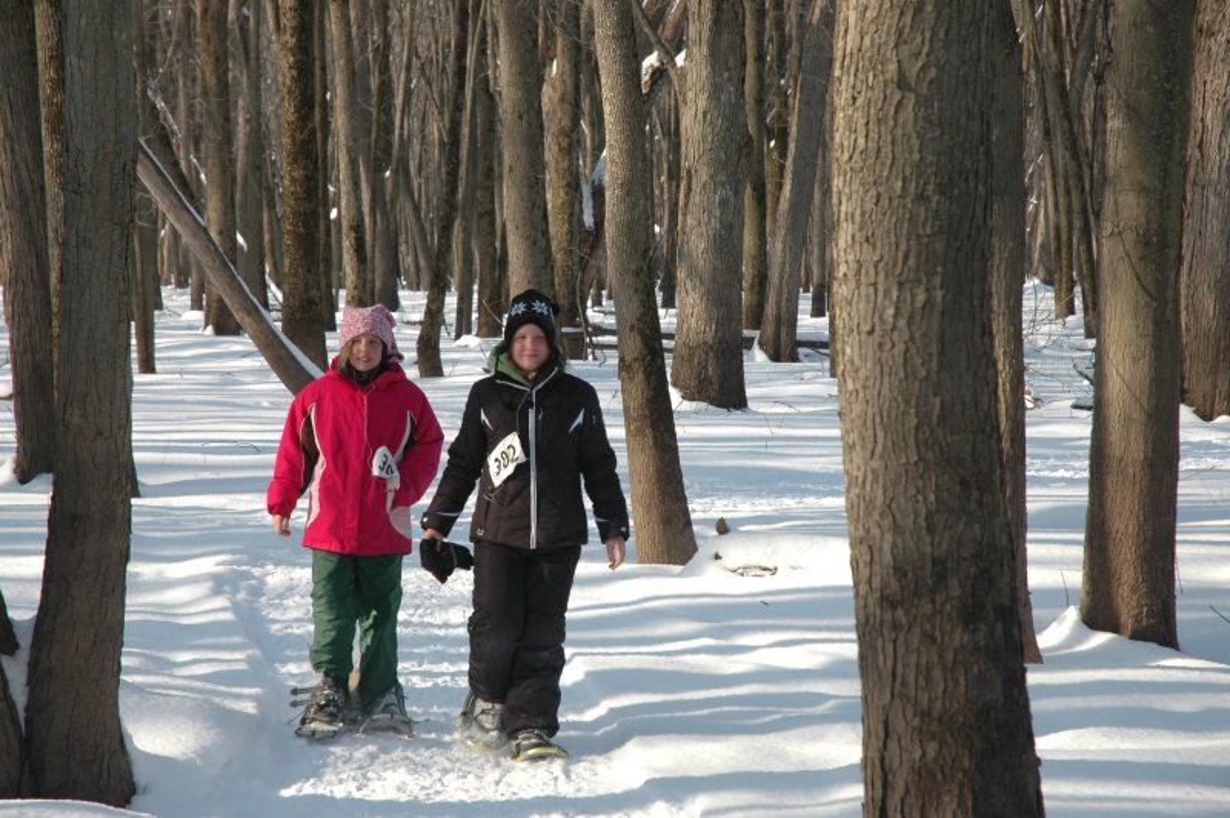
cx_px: 615
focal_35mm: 105
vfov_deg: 13.0
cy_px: 409
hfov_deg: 19.5
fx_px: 3584
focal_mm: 70
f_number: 8
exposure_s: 1/250
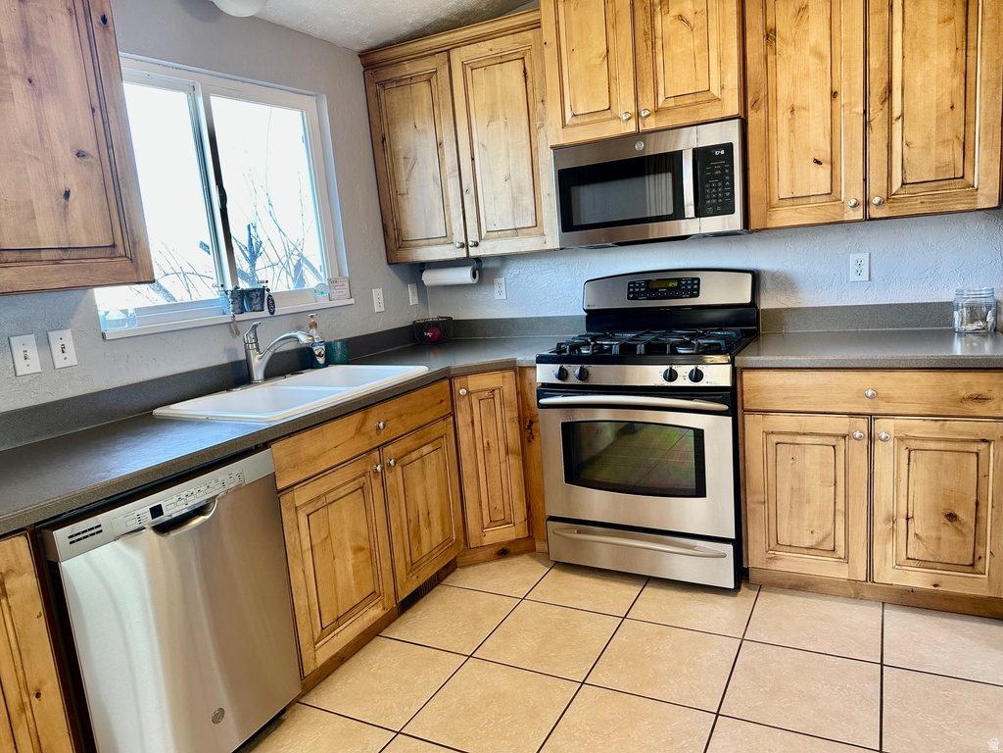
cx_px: 502
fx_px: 695
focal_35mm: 24
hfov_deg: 71.6
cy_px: 376
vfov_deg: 56.8
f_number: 1.78
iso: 160
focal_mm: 6.86
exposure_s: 1/60
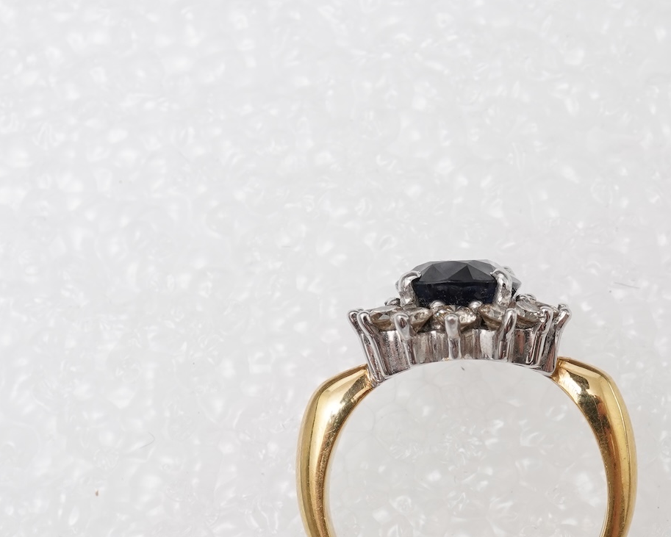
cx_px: 501
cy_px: 440
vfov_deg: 16.8
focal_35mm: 91
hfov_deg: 20.9
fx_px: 1808
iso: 320
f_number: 22
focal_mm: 30
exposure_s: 1/125
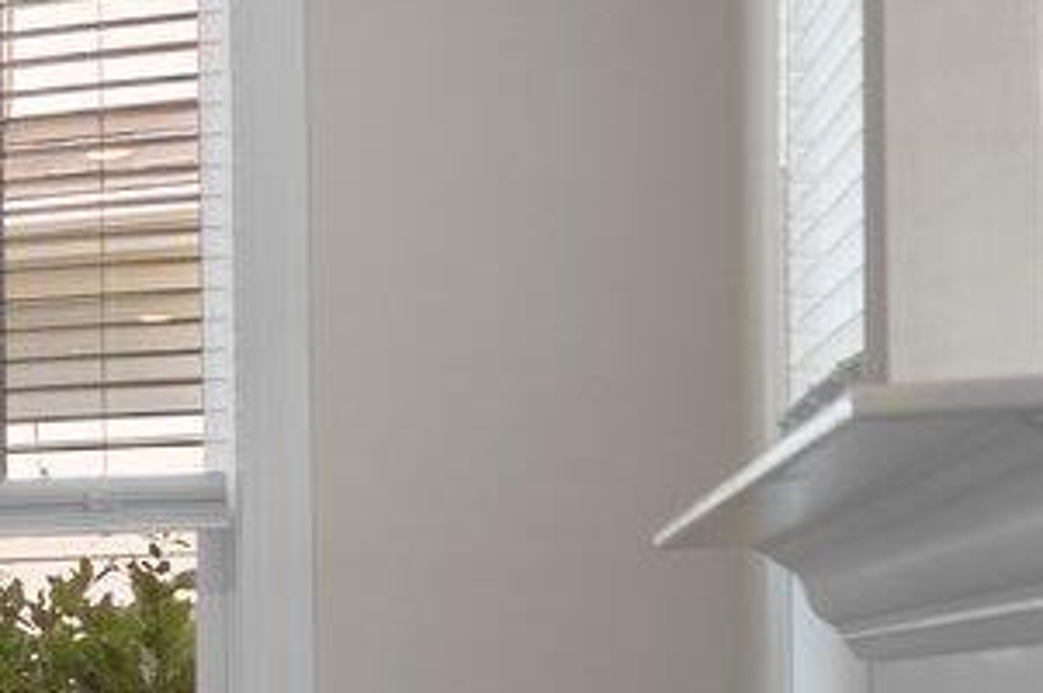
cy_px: 688
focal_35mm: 109
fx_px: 3155
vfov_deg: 12.4
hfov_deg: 11.2
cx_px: -2107
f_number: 4
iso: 400
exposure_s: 1/15
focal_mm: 16
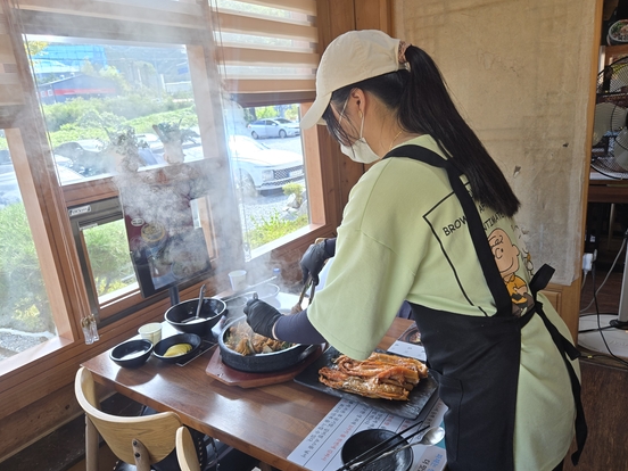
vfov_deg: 54.9
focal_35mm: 25
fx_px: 454
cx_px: 319
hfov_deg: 69.4
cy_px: 240
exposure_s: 1/120
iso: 32
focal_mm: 5.4
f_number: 1.8
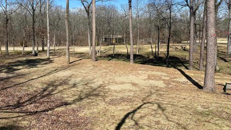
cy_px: 50
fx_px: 178
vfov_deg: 40.0
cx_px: 116
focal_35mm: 29
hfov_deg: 66.0
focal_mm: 4.25
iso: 32
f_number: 1.8
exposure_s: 1/2625
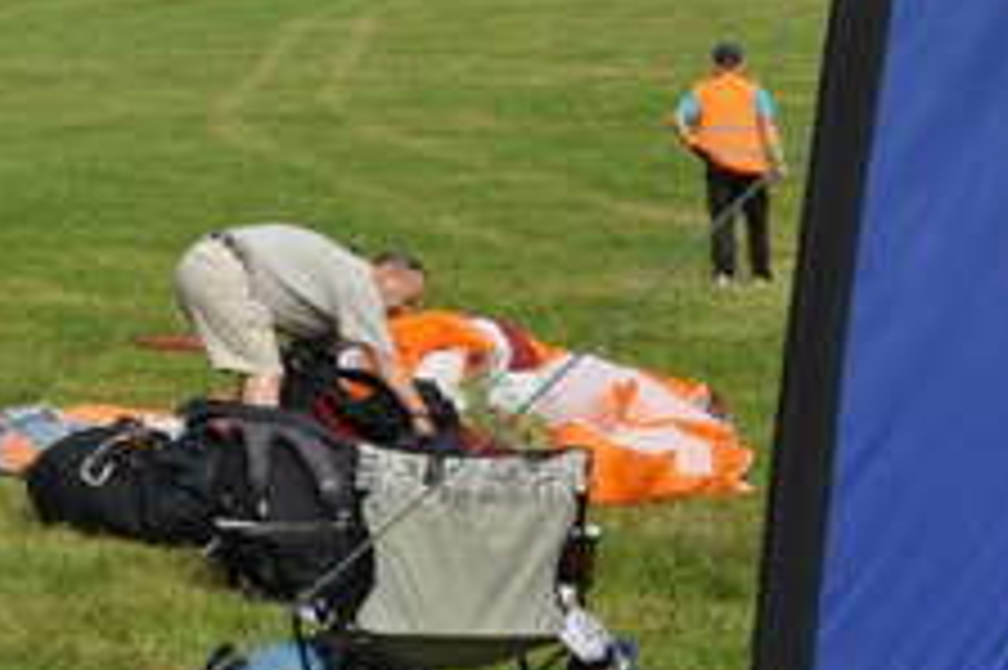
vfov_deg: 10.1
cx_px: -387
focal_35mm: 133
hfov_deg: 14.6
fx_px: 3715
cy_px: -166
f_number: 13
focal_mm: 25
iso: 200
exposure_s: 1/160
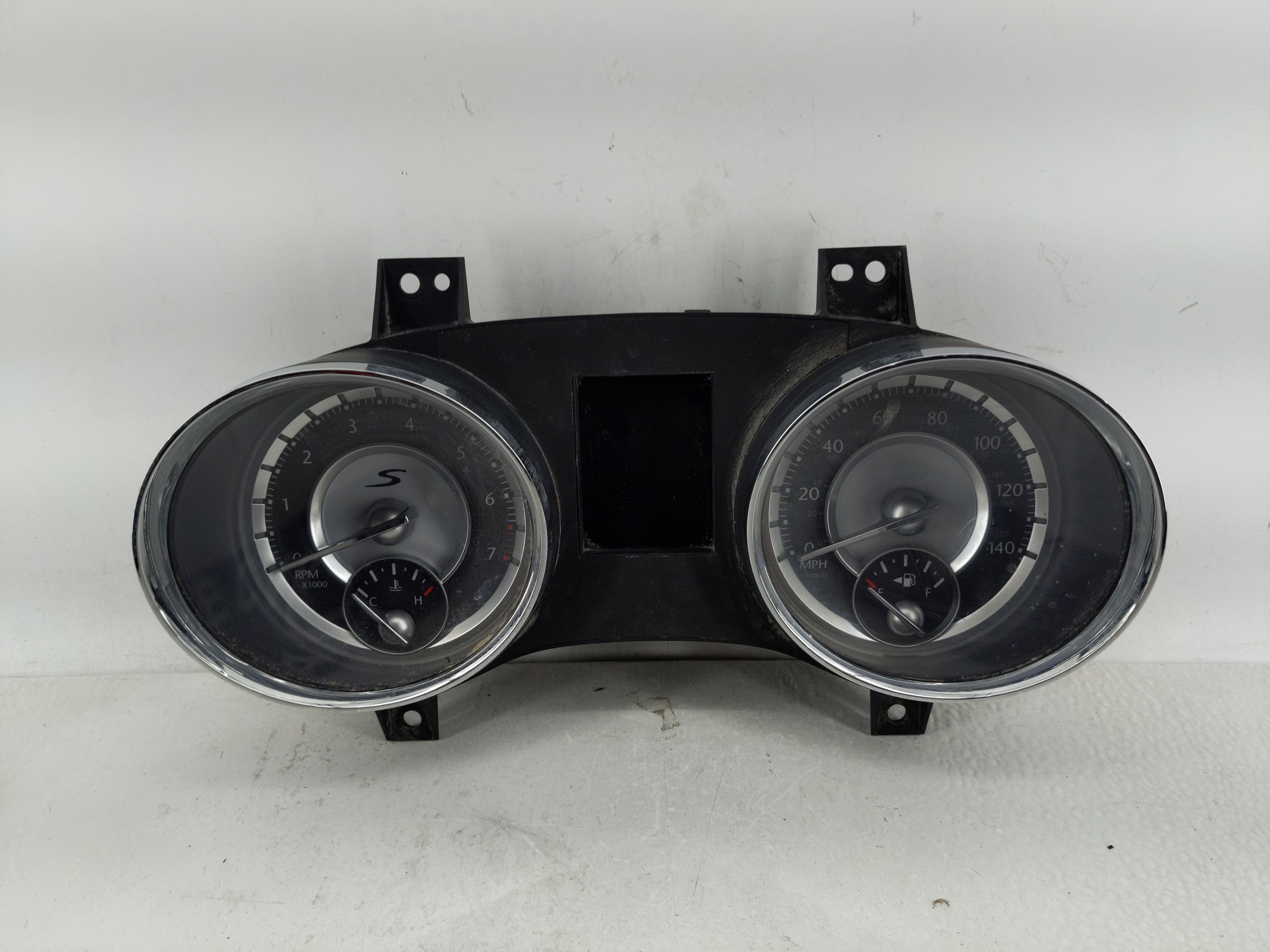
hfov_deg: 69.4
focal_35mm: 25
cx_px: 635
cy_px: 476
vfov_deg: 54.9
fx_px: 917
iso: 55
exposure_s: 1/148
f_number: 1.73
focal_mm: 4.38
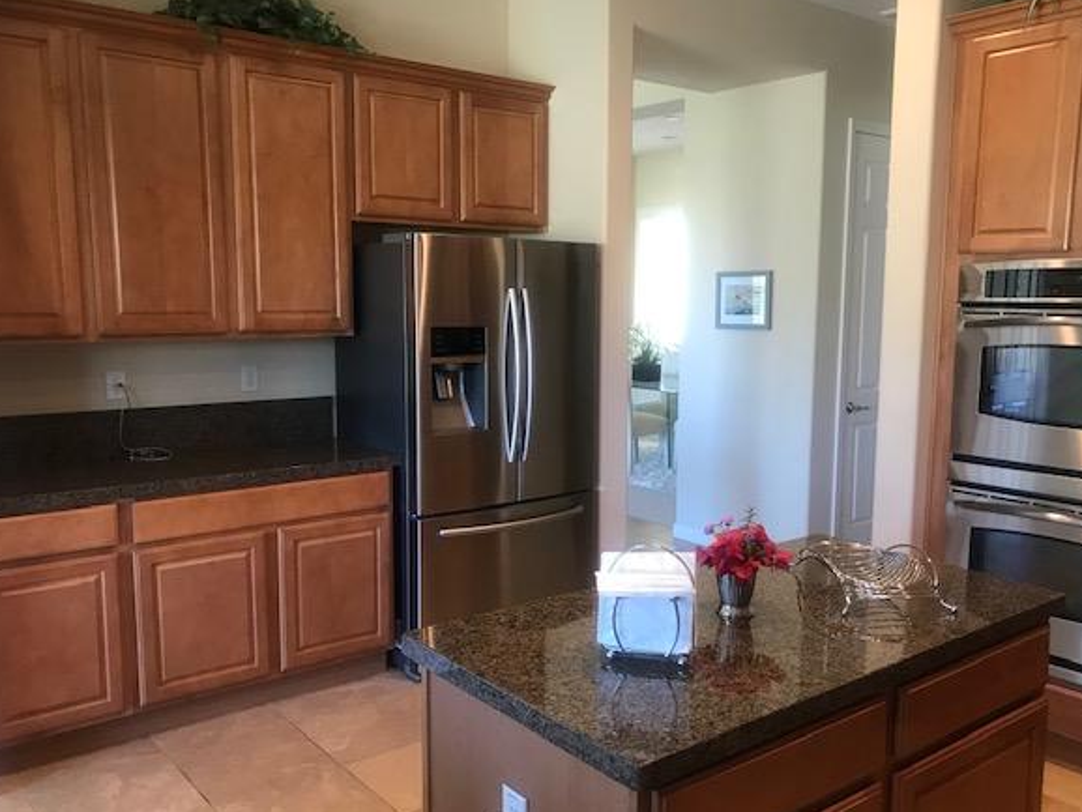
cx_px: 586
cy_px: 432
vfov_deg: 45.4
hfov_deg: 58.3
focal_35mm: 31
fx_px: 969
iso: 40
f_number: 1.8
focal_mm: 3.99
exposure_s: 1/17
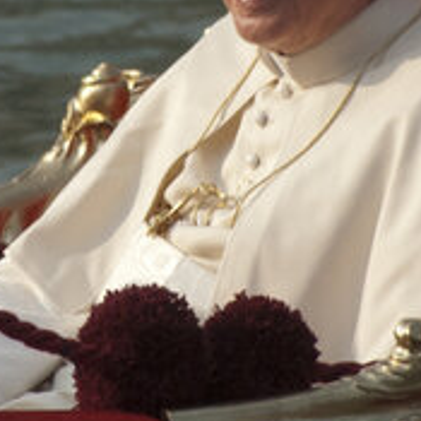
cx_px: 106
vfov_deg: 0.7
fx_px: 32473
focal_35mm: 2360
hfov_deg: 0.7
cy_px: -43
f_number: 11
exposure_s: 1/800
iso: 400
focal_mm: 300
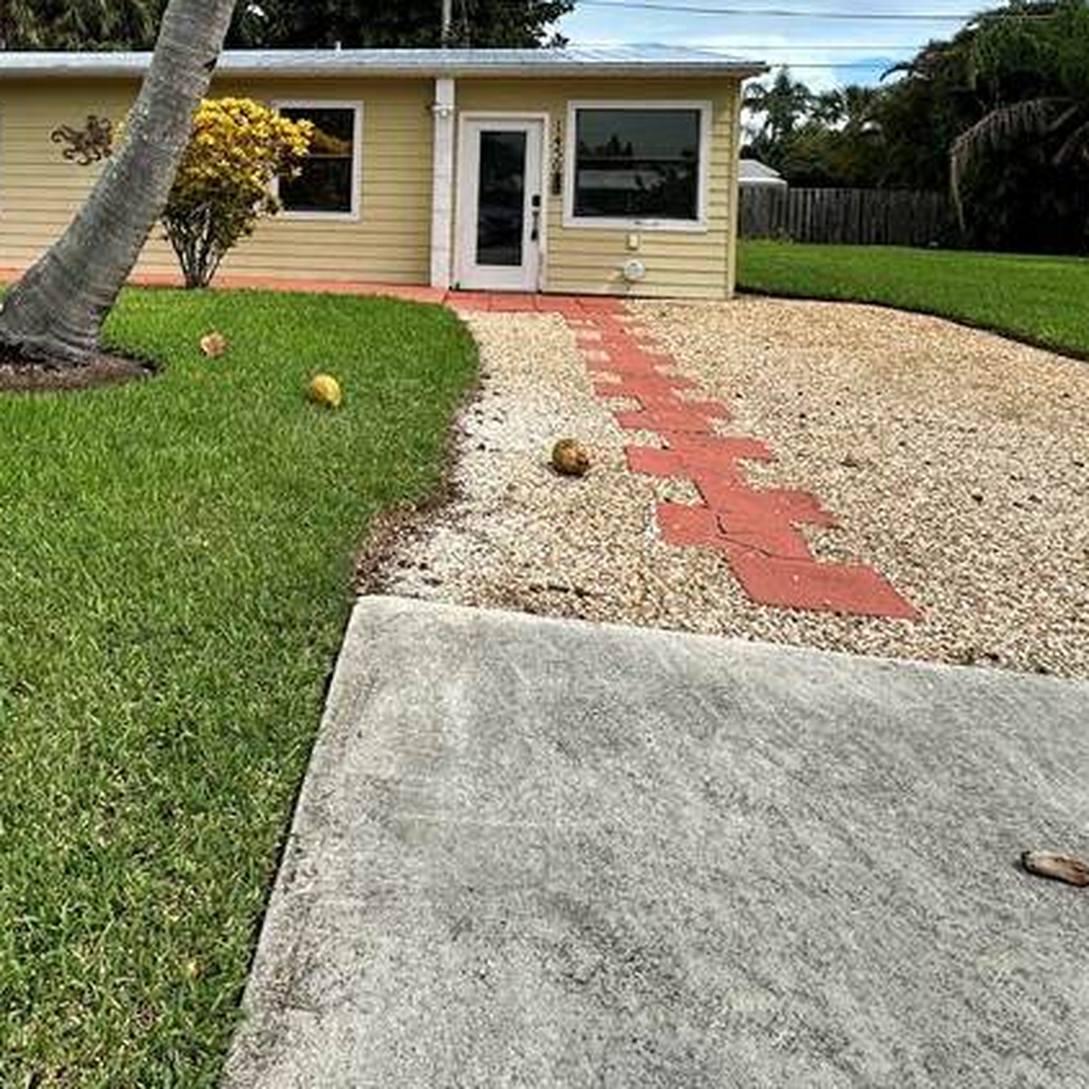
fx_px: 1068
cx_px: 232
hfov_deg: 51.0
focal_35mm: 30
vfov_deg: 50.9
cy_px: 225
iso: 40
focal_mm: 2.22
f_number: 2.2
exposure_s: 1/2618
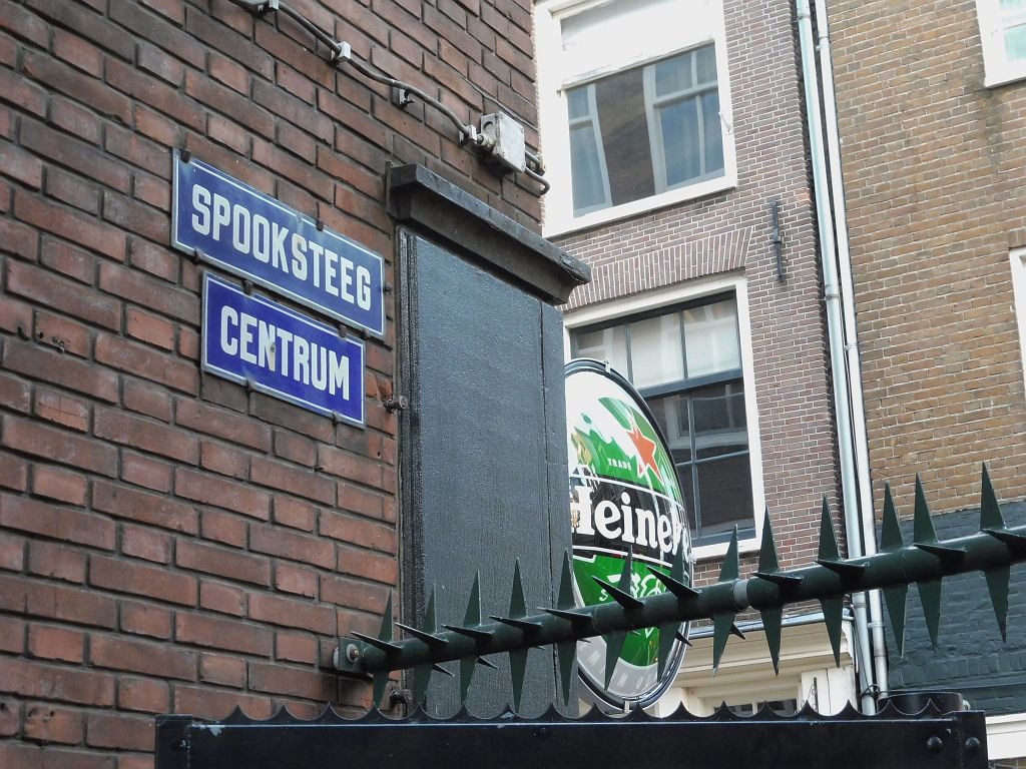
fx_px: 1956
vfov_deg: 22.3
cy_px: 384
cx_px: 513
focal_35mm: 66
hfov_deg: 29.4
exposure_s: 1/25
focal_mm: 11.7
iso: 400
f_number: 4.9
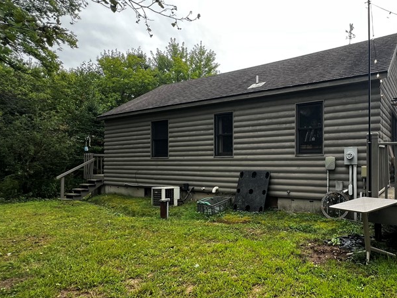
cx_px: 276
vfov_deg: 61.0
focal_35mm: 22
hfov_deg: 73.2
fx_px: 252
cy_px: 165
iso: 40
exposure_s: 1/99
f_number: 1.8
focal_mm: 1.57
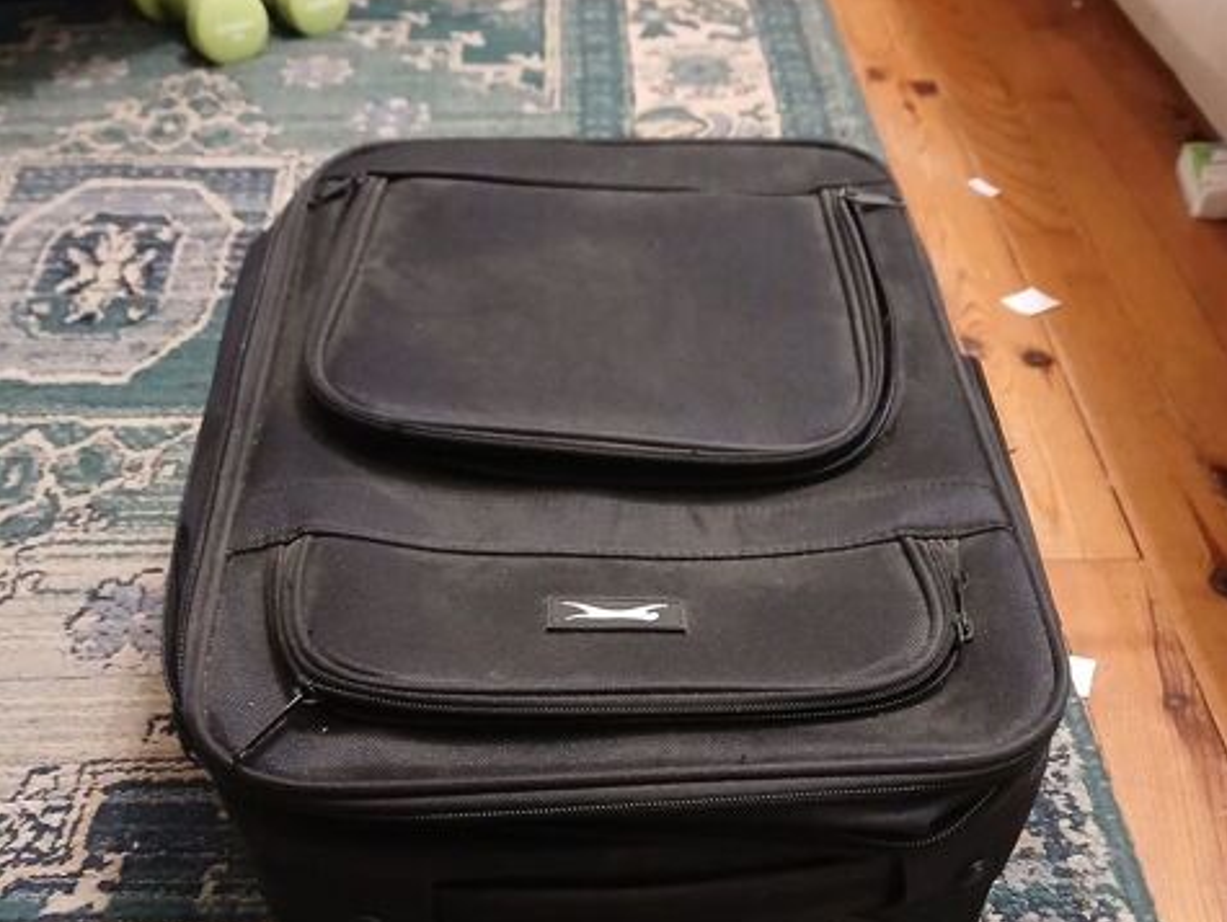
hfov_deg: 52.6
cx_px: 617
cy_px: 692
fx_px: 1242
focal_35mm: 35
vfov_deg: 39.6
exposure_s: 1/20
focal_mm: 3.98
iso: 800
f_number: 1.8
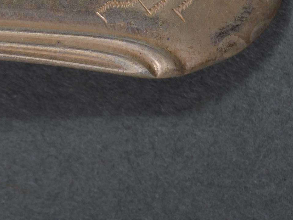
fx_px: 2095
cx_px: -4
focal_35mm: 248
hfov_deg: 8.0
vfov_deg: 6.0
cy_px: 79
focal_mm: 55
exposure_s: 1/160
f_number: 7.1
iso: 100
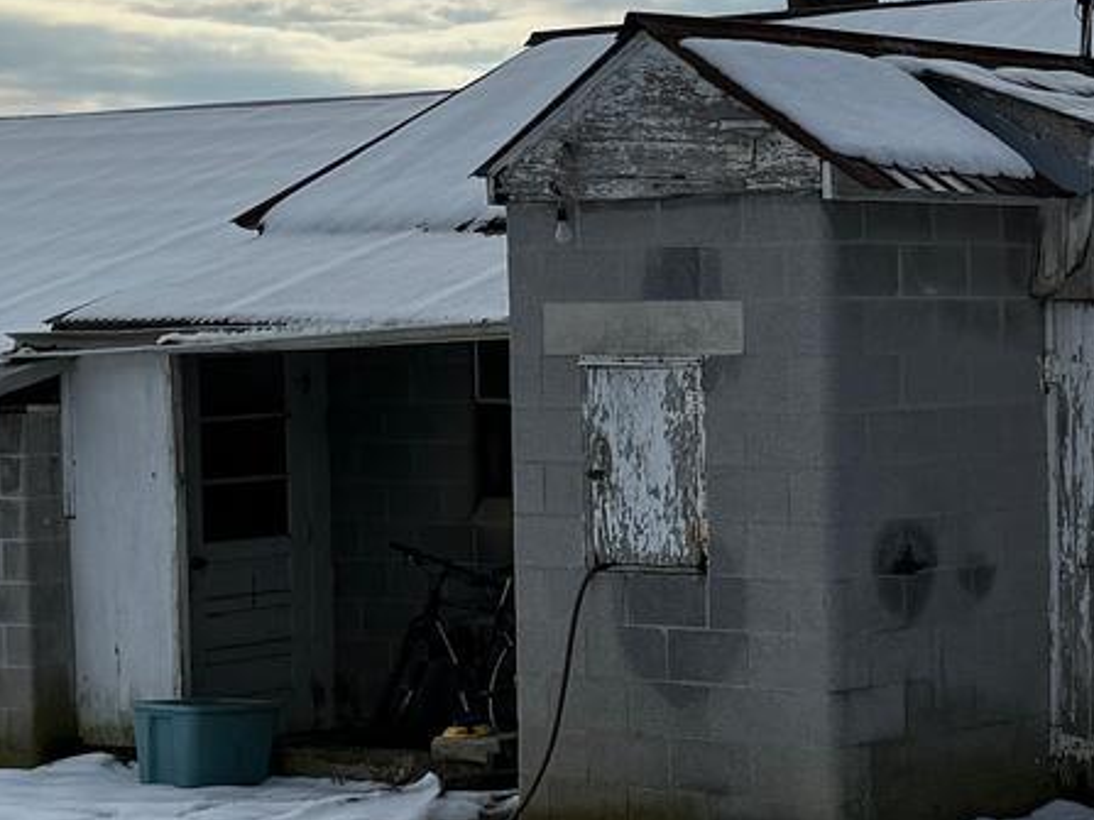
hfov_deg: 17.4
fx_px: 3475
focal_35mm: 110
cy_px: 433
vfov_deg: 13.5
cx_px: 1153
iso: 80
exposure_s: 1/10417
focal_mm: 6.86
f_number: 1.78
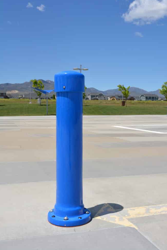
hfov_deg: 35.1
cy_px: 120
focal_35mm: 38
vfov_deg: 50.7
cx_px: 87
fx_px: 264
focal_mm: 24
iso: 100
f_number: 9
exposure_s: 1/320
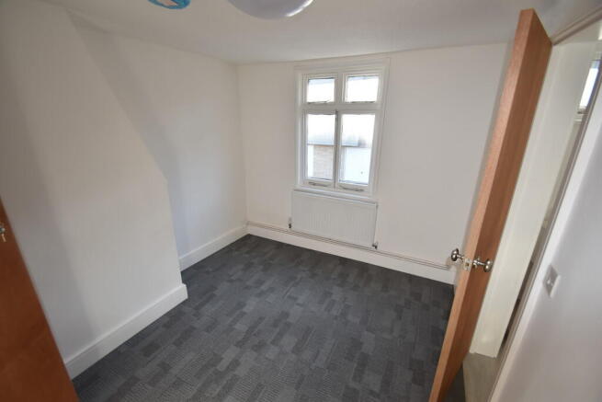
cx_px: 301
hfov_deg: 100.4
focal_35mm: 15
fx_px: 251
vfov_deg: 77.4
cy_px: 201
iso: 360
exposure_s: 1/125
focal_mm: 10
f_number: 5.6
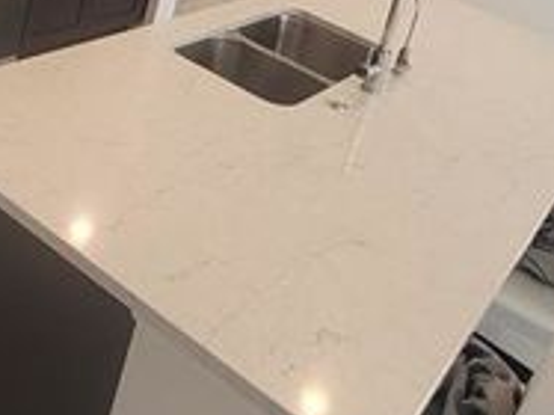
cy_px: -95
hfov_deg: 38.4
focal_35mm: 49
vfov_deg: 26.1
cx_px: 176
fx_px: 784
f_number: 2.2
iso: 100
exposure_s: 1/60
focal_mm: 2.2
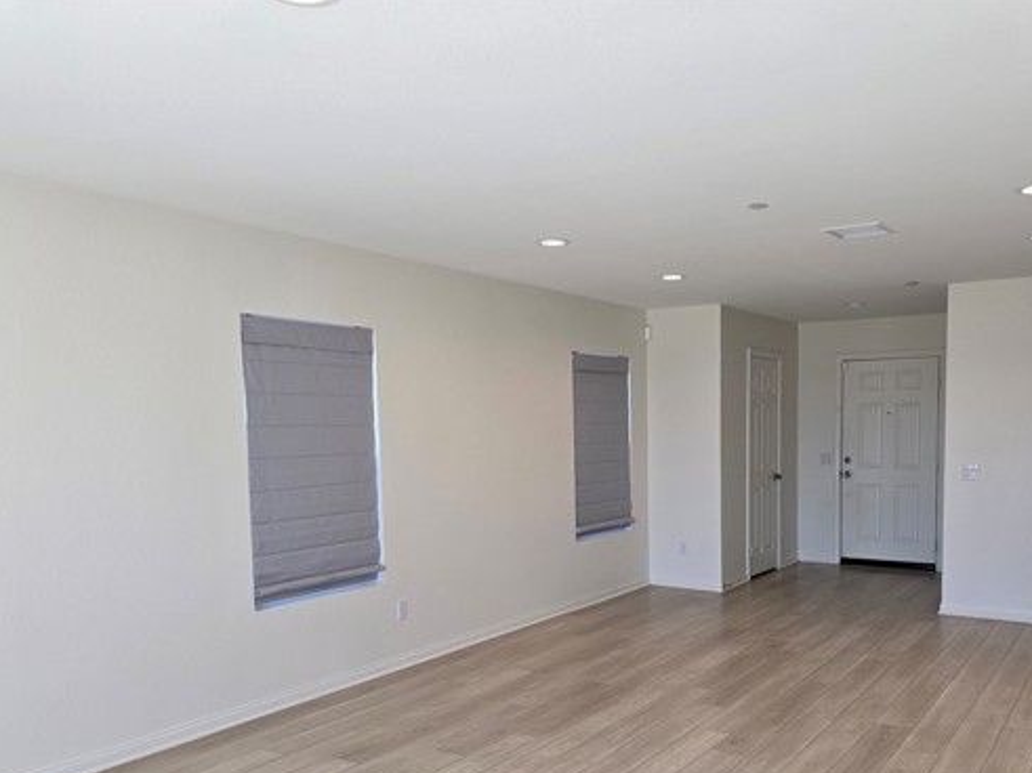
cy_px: 498
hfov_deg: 59.5
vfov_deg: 46.2
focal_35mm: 30
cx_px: 618
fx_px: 894
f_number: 1.7
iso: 40
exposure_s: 1/120
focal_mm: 6.3
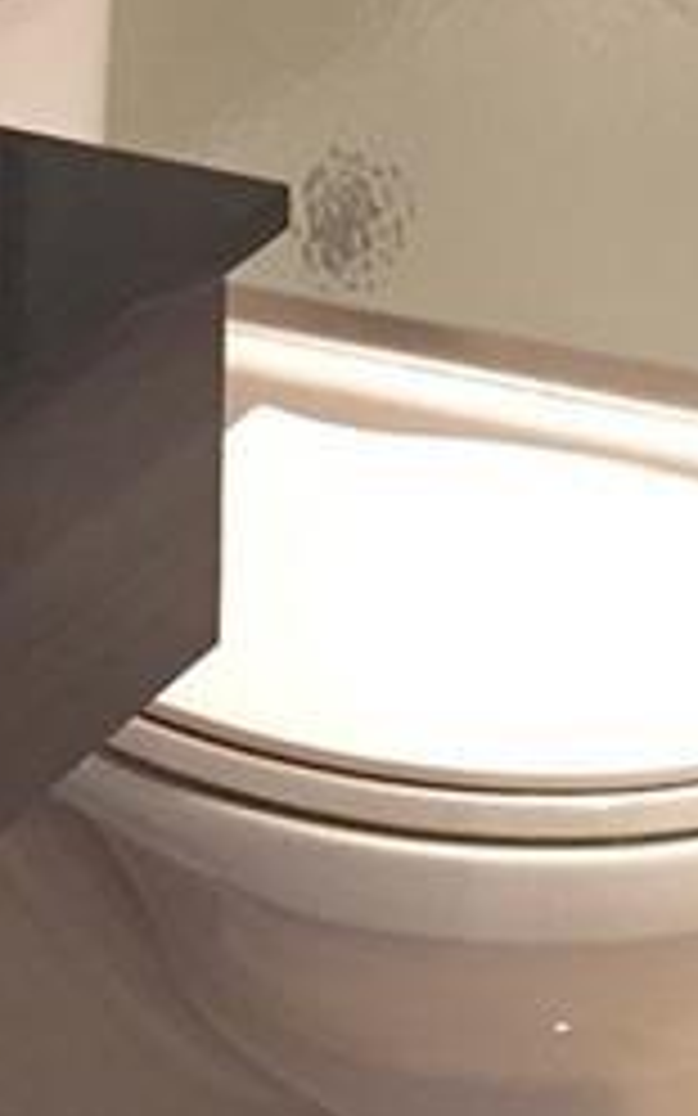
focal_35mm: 149
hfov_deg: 8.8
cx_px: 437
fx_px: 4535
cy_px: -261
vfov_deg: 13.6
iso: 100
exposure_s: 1/30
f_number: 2.2
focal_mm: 4.15
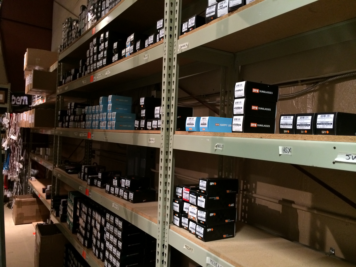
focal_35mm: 30
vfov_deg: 46.8
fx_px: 309
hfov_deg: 60.0
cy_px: 134
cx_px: 178
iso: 320
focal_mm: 4.12
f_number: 2.2
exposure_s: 1/15
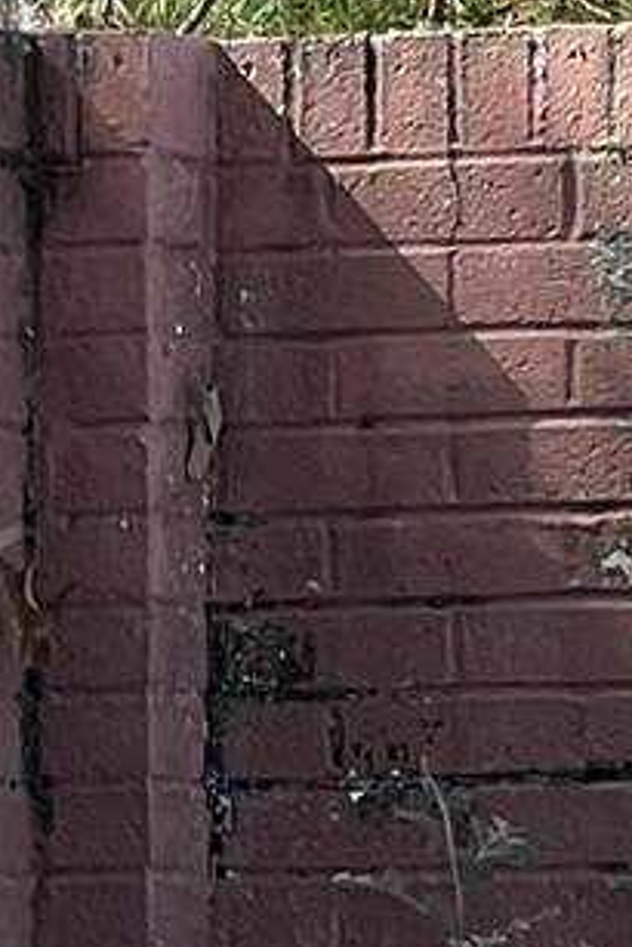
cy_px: 1487
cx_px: 1353
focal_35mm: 534
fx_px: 14045
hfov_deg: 2.6
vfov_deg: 3.8
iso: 32
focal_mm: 9
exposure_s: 1/135
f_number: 2.8
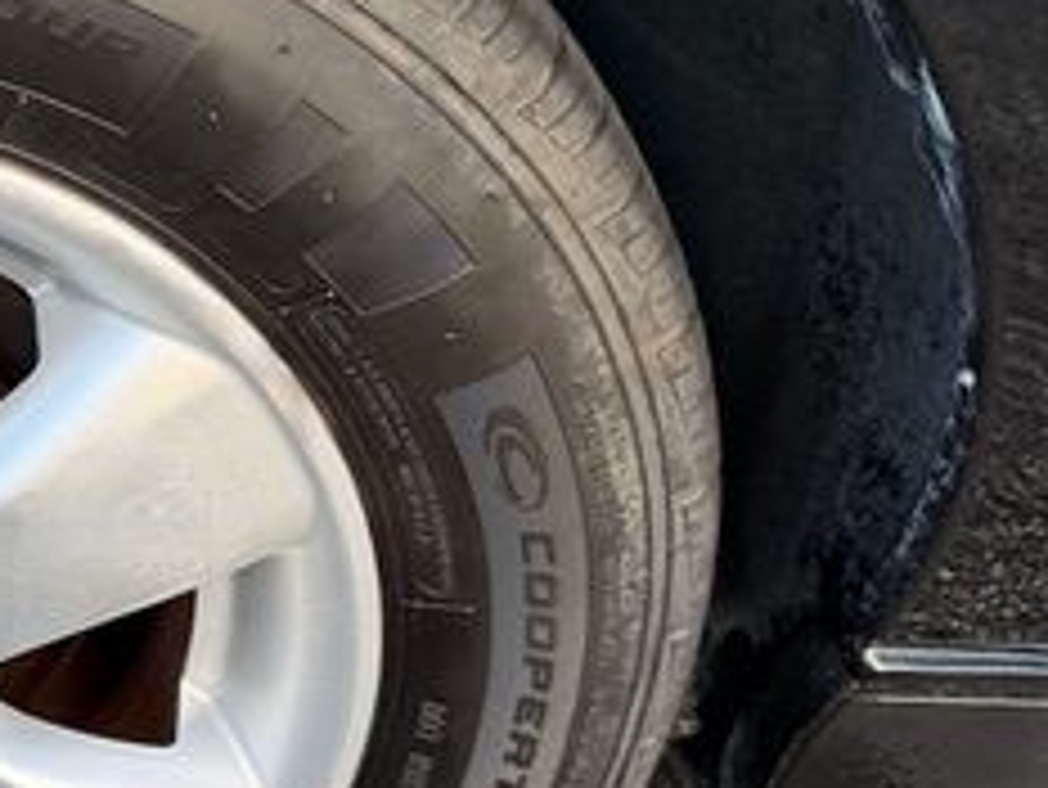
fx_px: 1999
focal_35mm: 66
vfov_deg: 22.3
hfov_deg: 26.0
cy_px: 383
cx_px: -238
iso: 80
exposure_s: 1/179
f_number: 1.78
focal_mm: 6.76
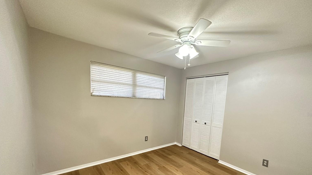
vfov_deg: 65.6
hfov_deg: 99.3
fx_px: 132
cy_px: 114
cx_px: 163
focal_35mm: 16
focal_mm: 2.22
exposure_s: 1/60
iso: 800
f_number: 2.2
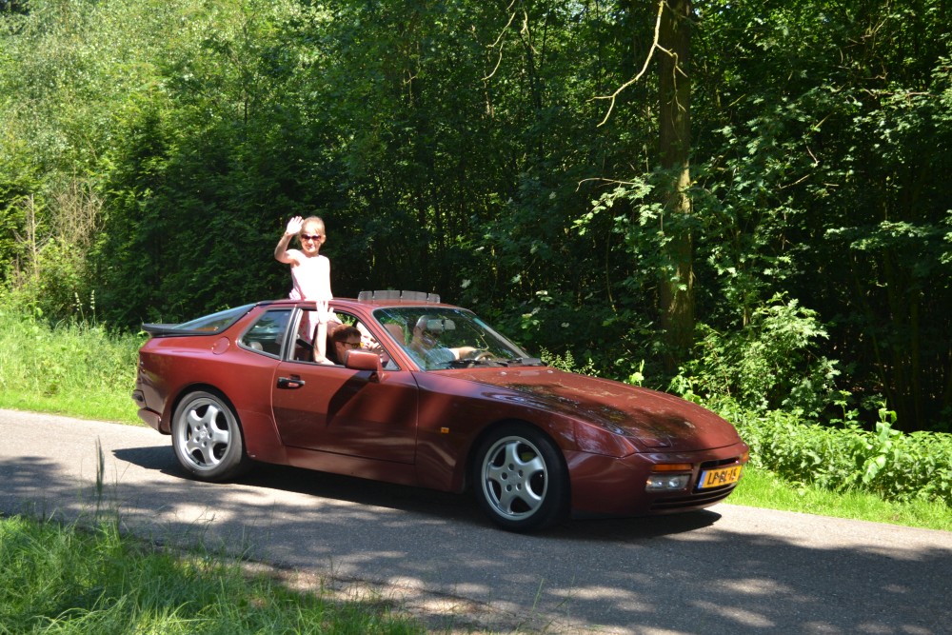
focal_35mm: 54
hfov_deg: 36.9
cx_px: 476
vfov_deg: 25.1
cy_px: 318
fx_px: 1428
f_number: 5
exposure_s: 1/125
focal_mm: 36
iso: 125
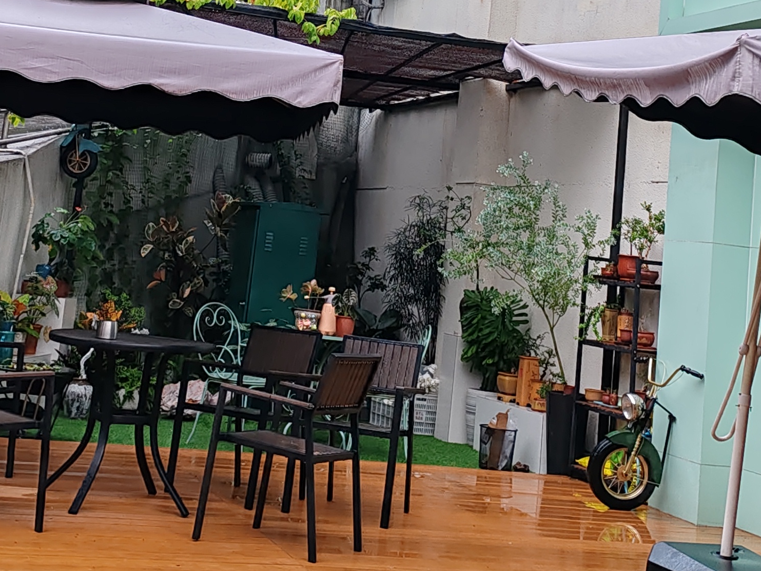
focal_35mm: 74
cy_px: -1
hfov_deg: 26.3
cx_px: 360
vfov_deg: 19.3
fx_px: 1627
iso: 100
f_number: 1.9
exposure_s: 1/100
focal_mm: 6.12
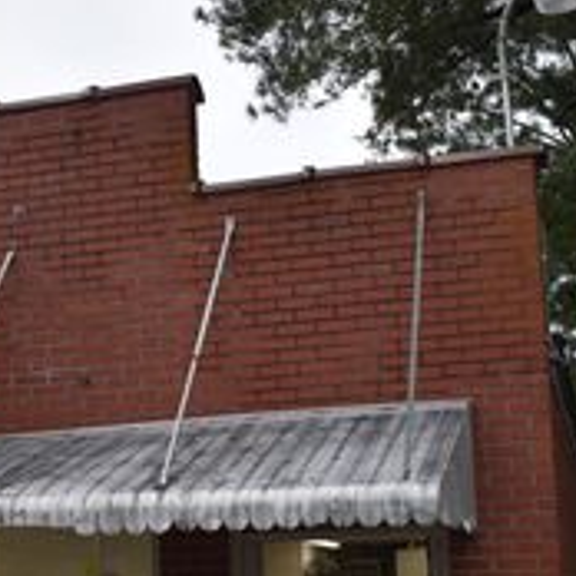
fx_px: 1586
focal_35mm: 84
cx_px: 40
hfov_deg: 20.1
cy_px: 406
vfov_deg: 20.5
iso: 200
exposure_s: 1/250
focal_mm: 23
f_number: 5.6
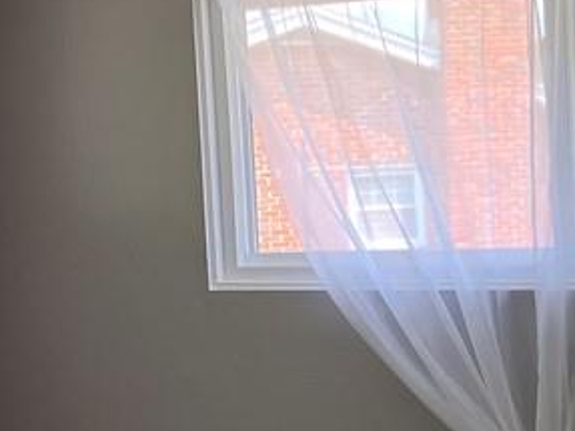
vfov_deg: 14.7
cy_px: 307
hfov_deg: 19.5
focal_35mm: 100
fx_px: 1660
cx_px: 431
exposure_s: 1/120
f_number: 1.8
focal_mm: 3.99
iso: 64
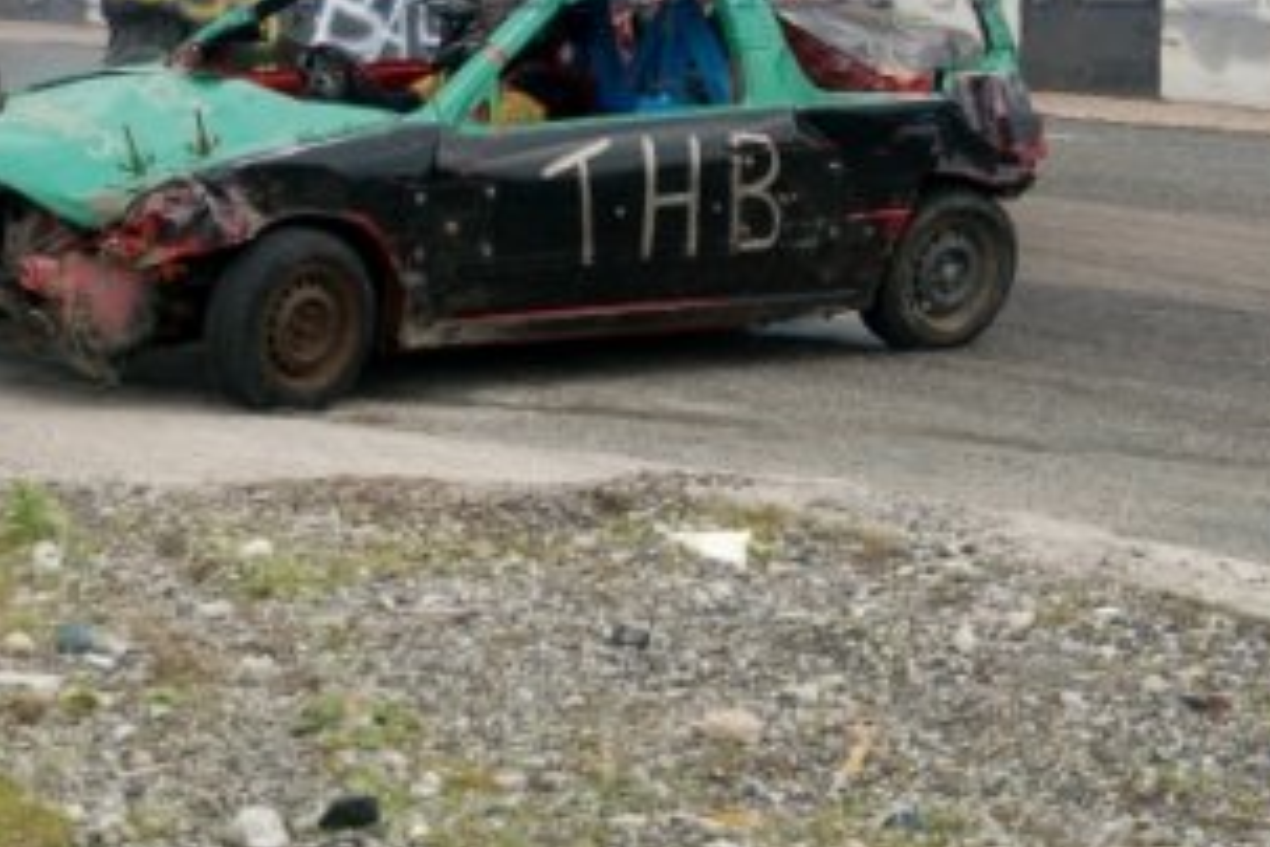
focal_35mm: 174
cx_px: 796
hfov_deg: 11.8
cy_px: -25
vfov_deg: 7.8
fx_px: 6140
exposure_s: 1/1000
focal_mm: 55
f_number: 5.3
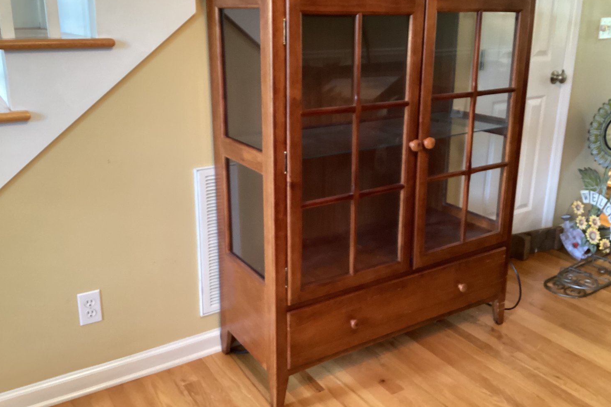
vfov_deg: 39.9
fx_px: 560
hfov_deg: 57.2
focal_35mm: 33
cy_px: 178
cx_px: 310
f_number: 2.4
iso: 320
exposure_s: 1/33
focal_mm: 3.3
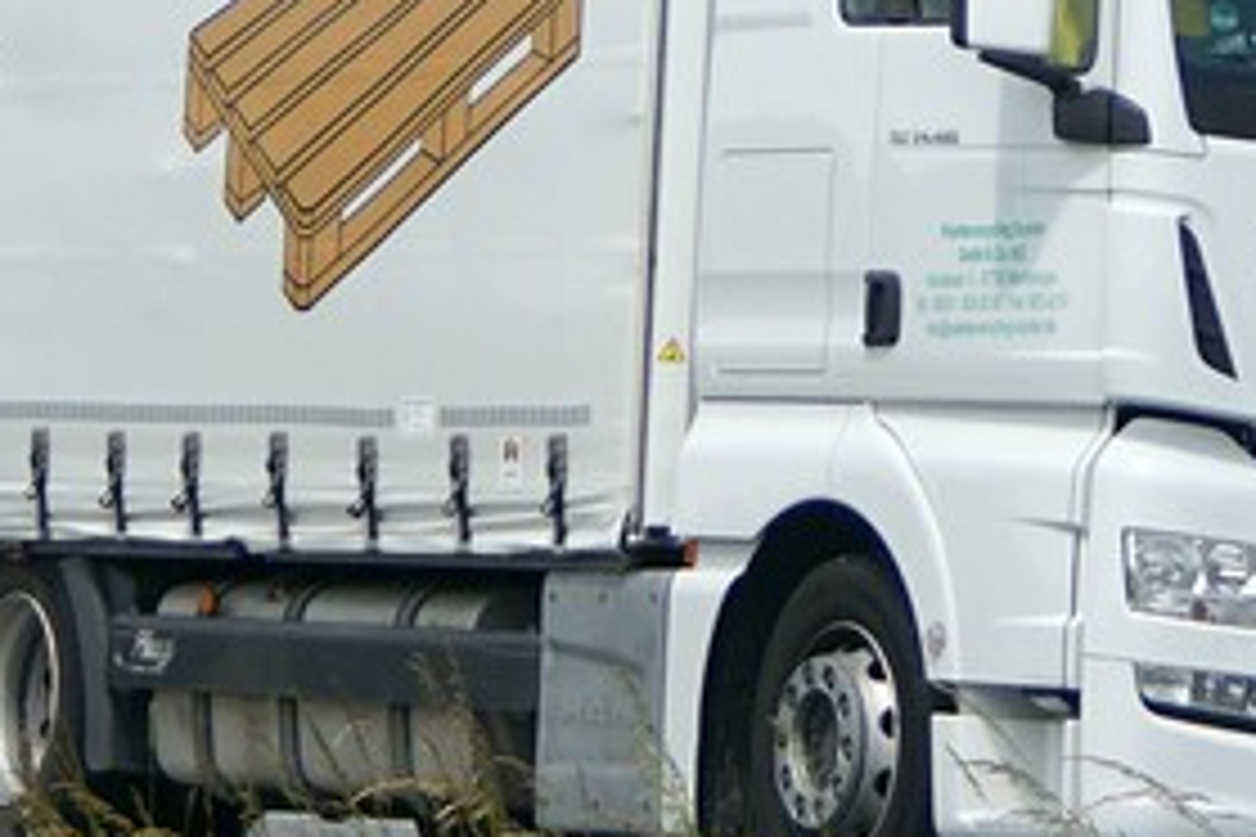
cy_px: -58
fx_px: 7501
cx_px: 347
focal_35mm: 215
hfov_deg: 9.6
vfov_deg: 6.4
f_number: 4.5
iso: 320
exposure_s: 1/2000
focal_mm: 50
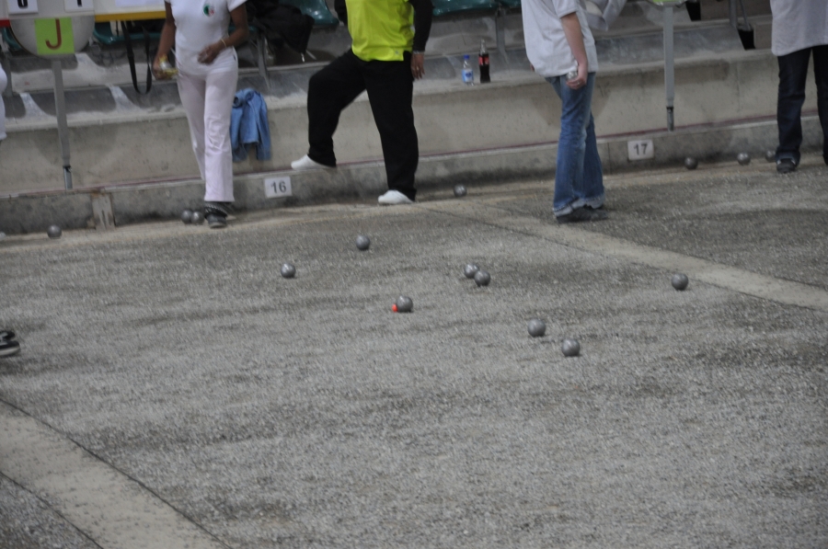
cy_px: 274
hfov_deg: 13.1
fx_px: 3617
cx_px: 414
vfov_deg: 8.7
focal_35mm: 158
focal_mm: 105
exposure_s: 1/50
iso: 800
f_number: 5.6
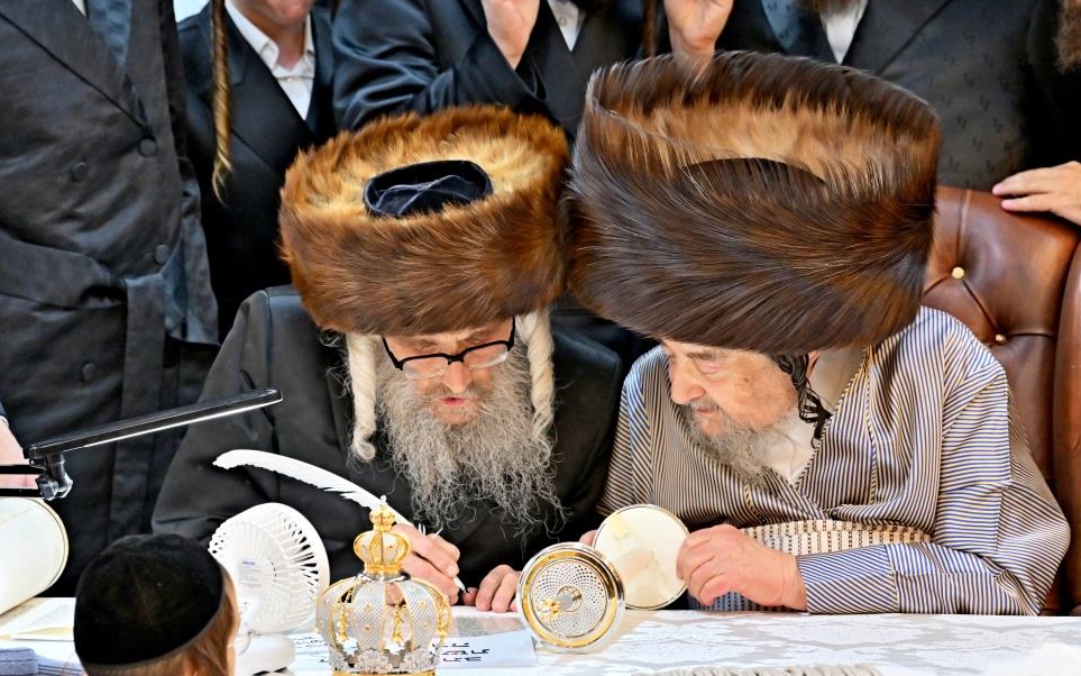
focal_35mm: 195
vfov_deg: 6.7
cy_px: 303
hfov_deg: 10.7
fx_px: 5745
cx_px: 549
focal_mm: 120
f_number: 4
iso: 800
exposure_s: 1/250
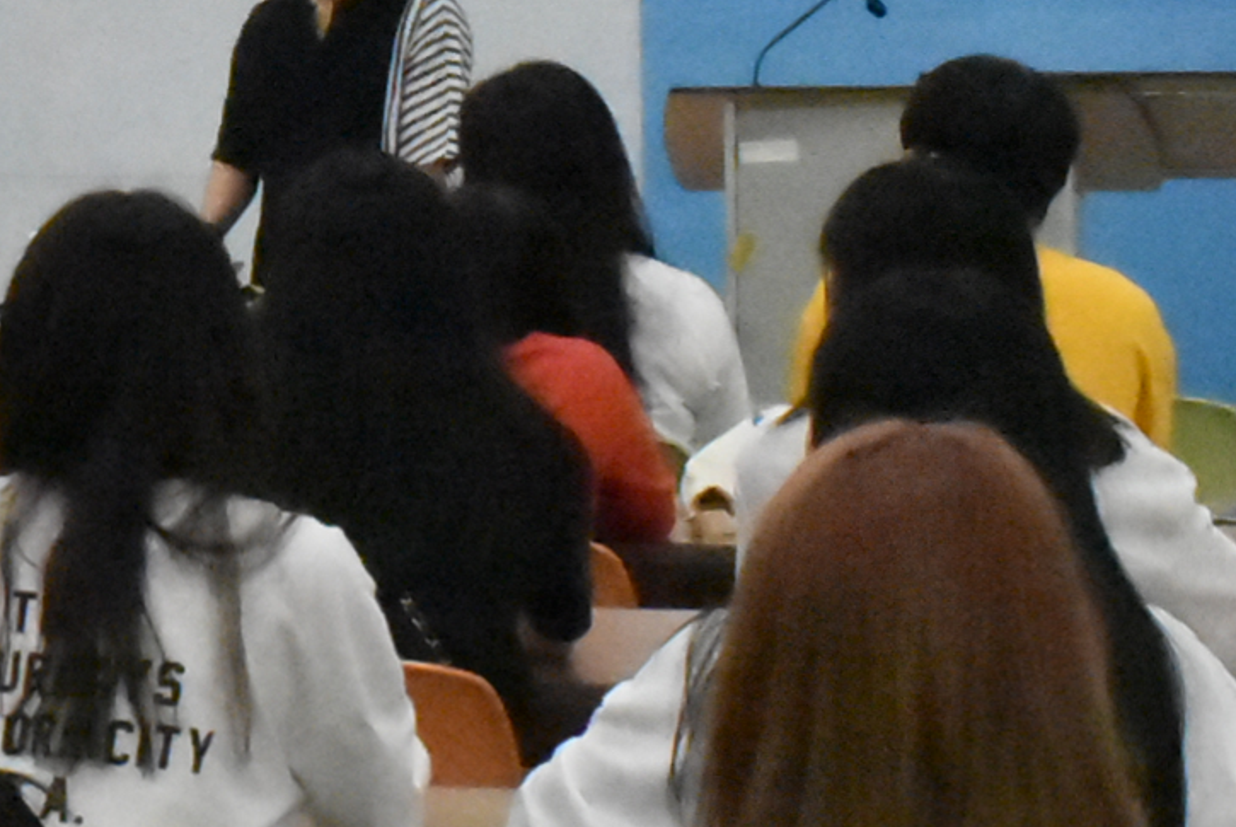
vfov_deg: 8.2
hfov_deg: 11.7
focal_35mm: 167
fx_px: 5741
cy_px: -20
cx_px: -697
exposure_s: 1/250
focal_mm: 27
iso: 25600
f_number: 20
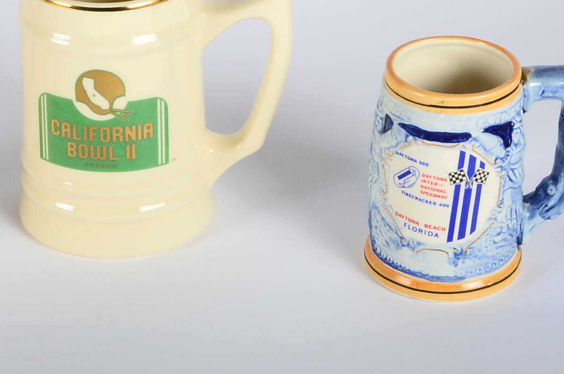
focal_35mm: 146
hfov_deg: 14.1
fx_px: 2283
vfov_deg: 9.4
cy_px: 139
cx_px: 176
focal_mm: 48
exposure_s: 1/250
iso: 200
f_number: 29
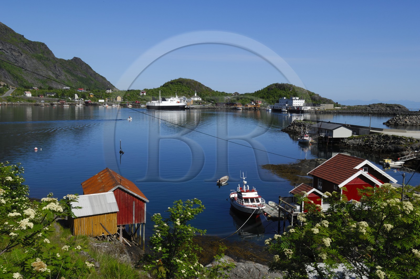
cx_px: 210
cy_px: 140
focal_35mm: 33
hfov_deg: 57.3
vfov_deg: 39.9
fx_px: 384
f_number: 14
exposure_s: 1/125
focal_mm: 22
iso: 100
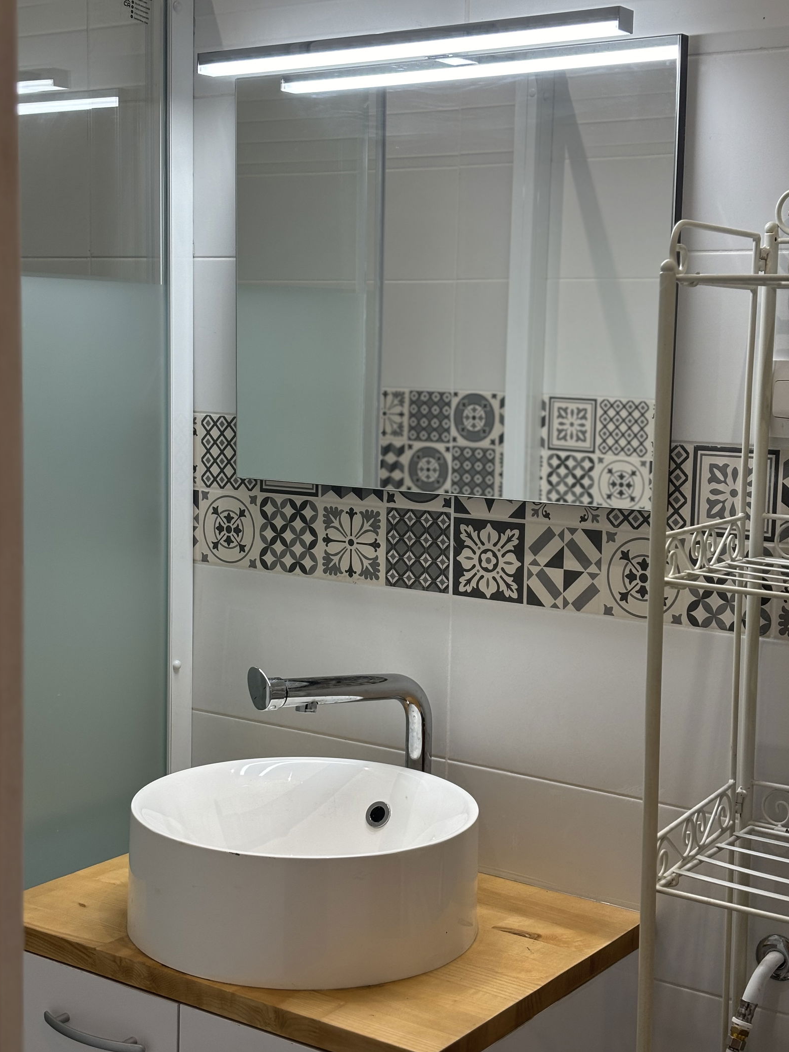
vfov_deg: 36.2
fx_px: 1611
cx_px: 388
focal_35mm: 53
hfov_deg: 27.5
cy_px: 528
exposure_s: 1/100
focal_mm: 5.96
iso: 40
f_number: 1.6
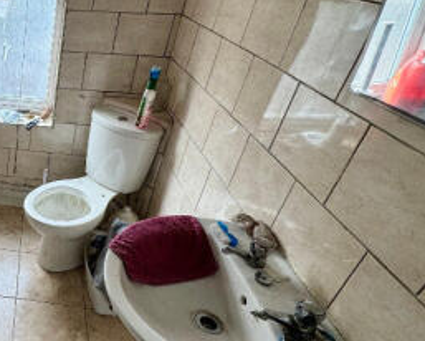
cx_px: -31
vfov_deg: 47.1
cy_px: 160
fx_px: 390
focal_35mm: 31
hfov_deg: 44.9
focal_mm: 2.22
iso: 100
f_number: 2.2
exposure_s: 1/99
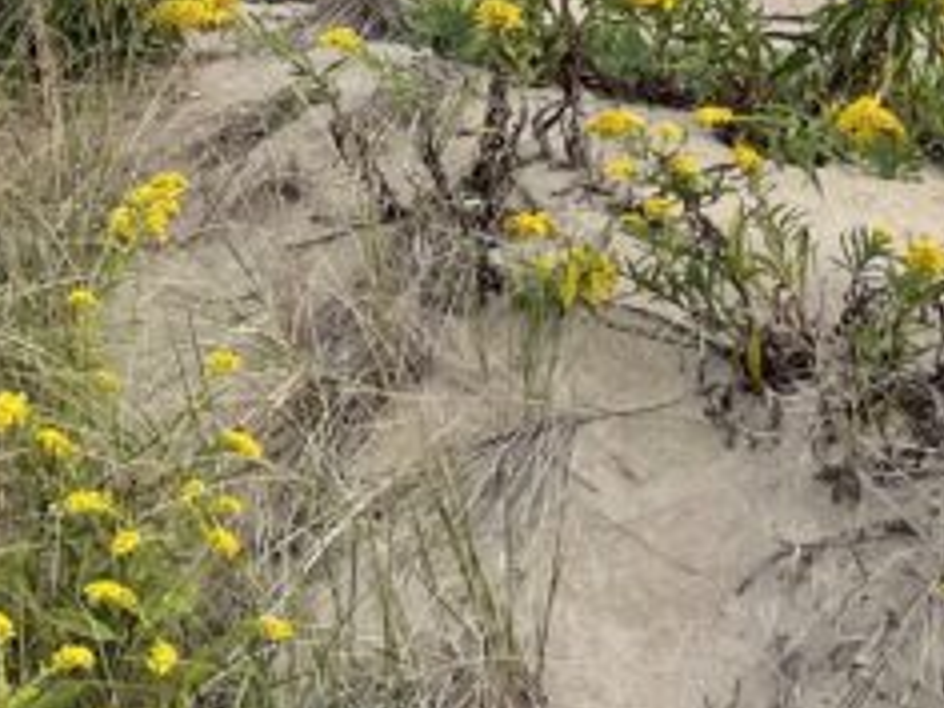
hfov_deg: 16.1
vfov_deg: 12.4
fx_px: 3082
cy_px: -376
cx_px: -440
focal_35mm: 113
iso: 32
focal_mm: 4.2
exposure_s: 1/1887
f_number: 1.6
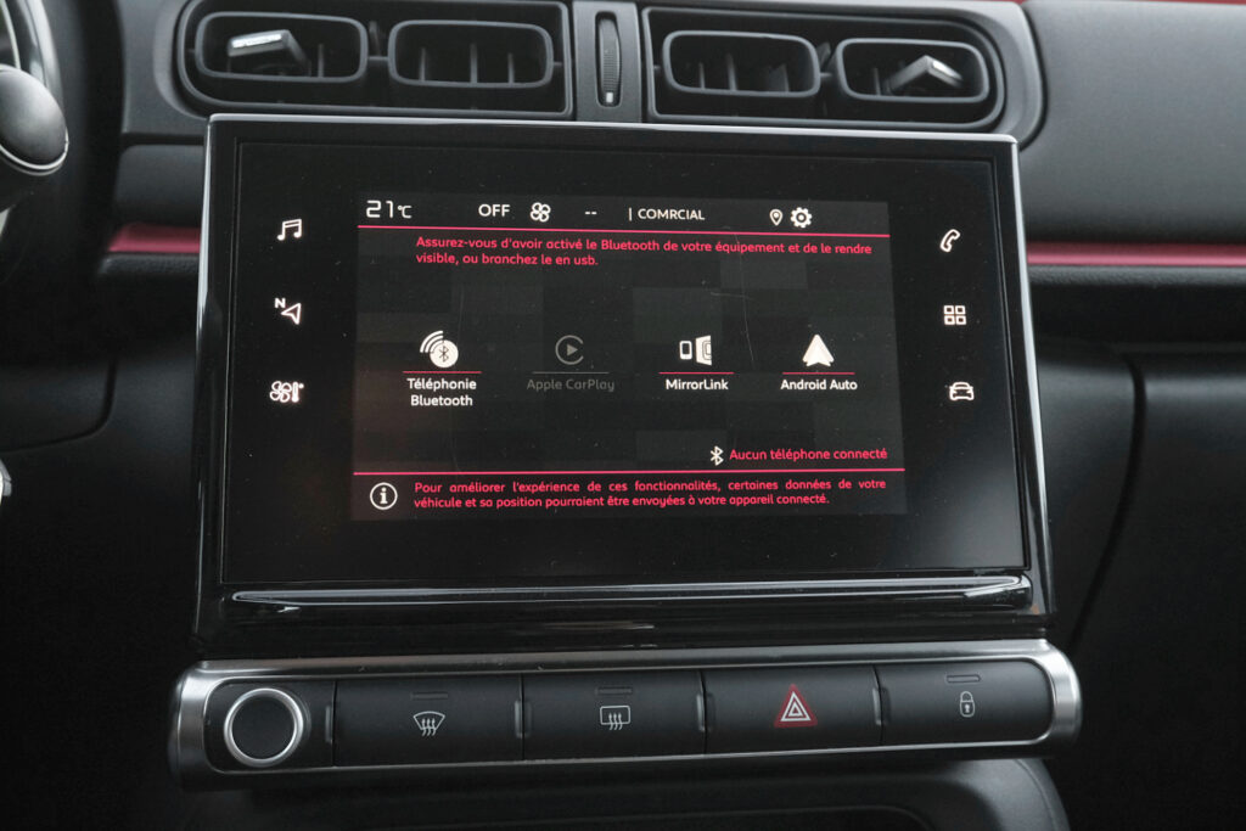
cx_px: 623
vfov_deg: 37.9
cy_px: 416
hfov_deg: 54.4
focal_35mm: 35
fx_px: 1211
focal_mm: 23.5
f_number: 7.1
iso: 2000
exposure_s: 1/80
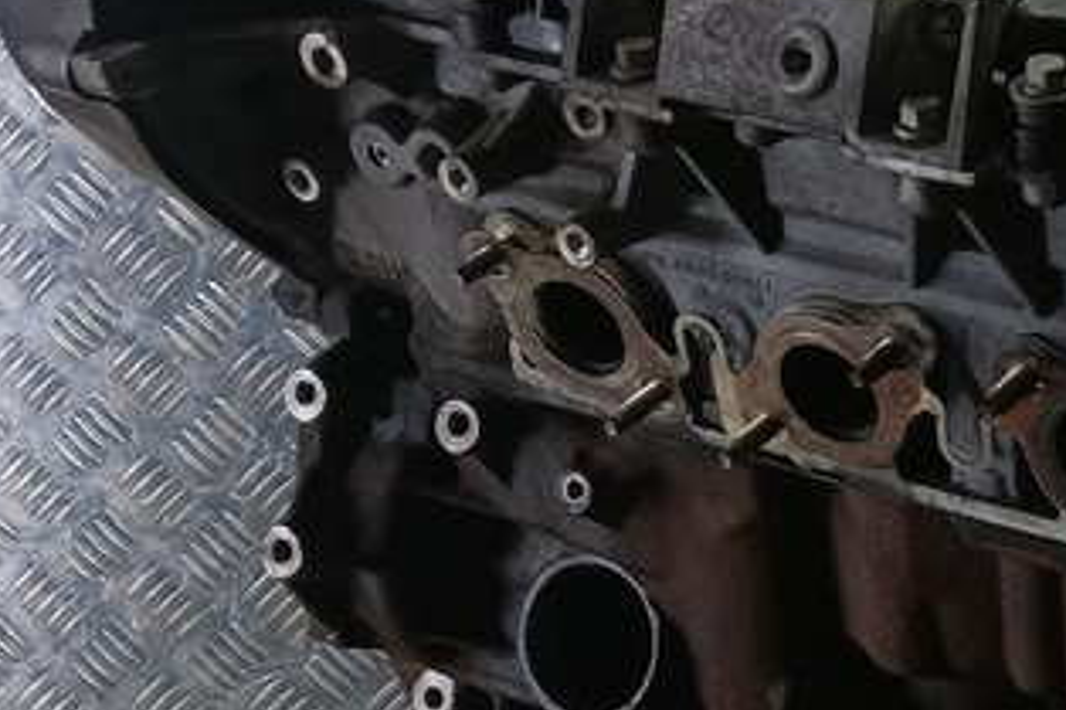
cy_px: 686
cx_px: 1001
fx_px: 2308
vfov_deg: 17.1
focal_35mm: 78
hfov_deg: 25.1
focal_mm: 4.11
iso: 140
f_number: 1.6
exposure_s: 1/50
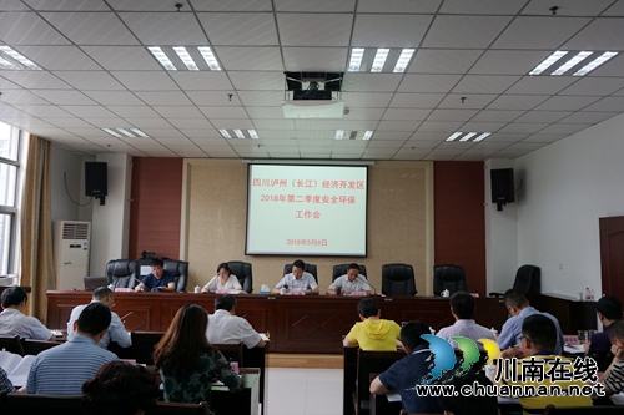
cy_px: 208
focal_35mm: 27
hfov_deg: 67.4
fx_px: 468
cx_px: 312
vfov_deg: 47.9
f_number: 4
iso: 500
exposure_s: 1/160
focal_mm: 18
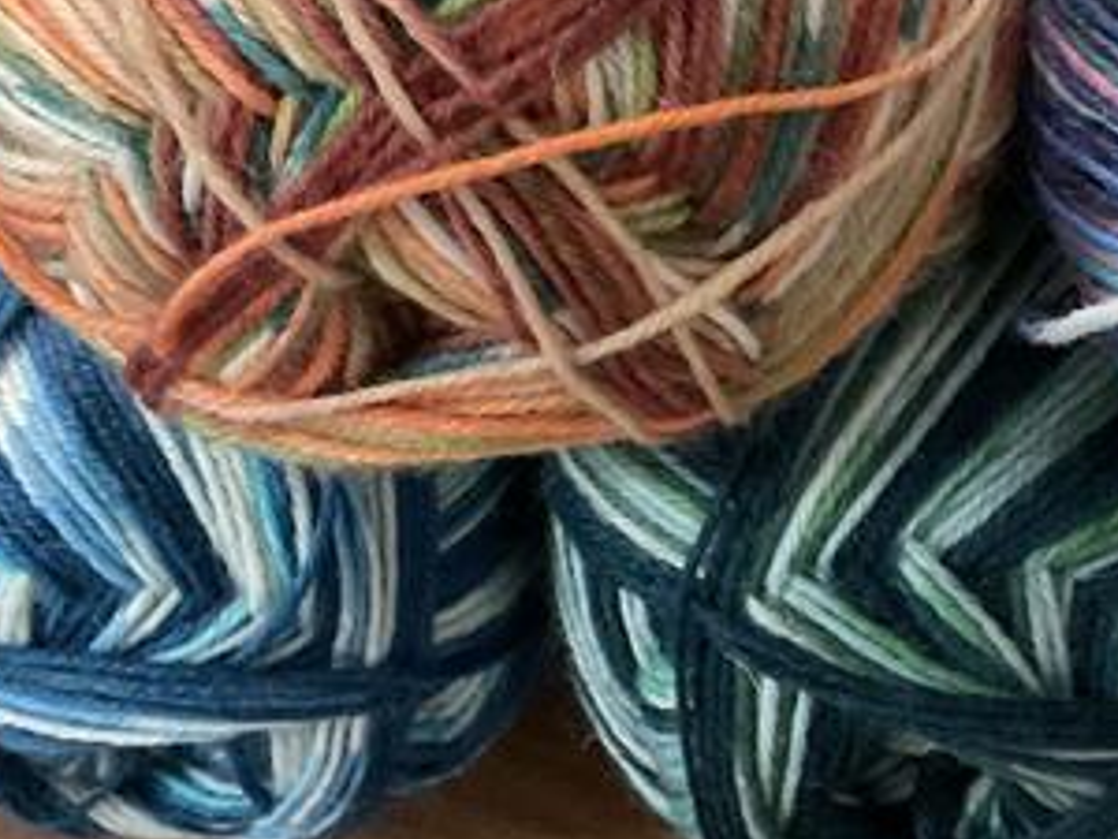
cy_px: 106
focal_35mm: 87
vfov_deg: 16.8
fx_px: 2810
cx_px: 846
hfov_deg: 22.3
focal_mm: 3
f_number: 1.8
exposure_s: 1/30
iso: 320
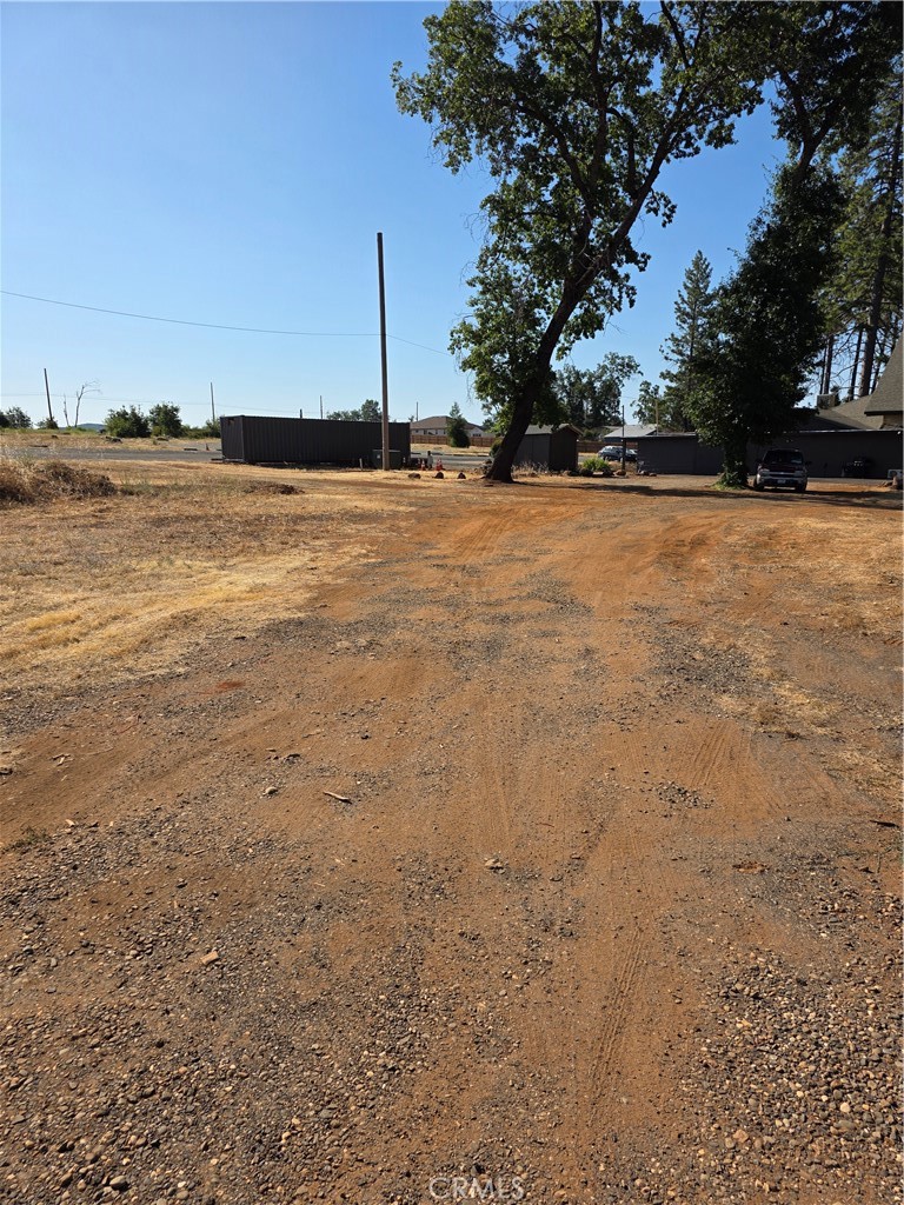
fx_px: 801
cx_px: 452
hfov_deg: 58.9
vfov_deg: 73.9
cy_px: 602
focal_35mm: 23
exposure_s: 1/7626
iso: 80
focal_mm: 6.3
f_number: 1.7
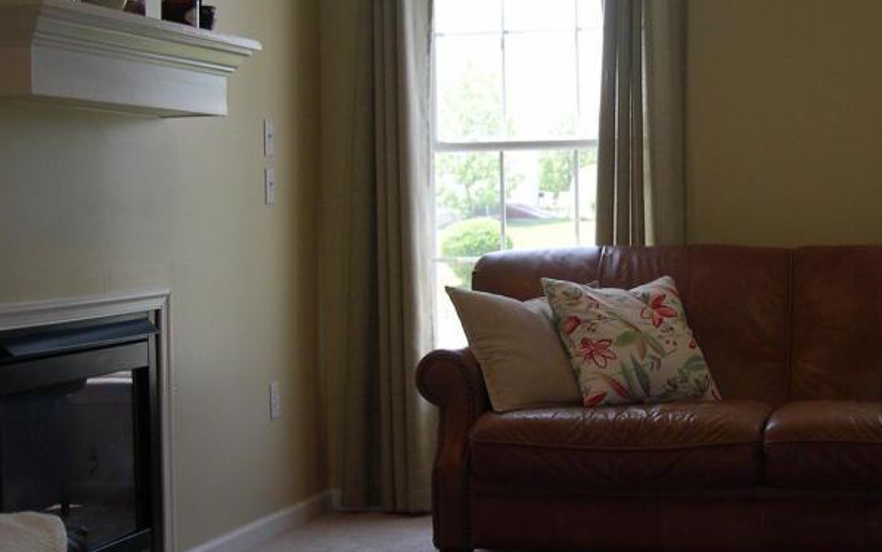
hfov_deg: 29.5
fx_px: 1659
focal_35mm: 69
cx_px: 594
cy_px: 207
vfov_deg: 18.8
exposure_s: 1/86.7
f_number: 2.8
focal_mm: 8
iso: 100
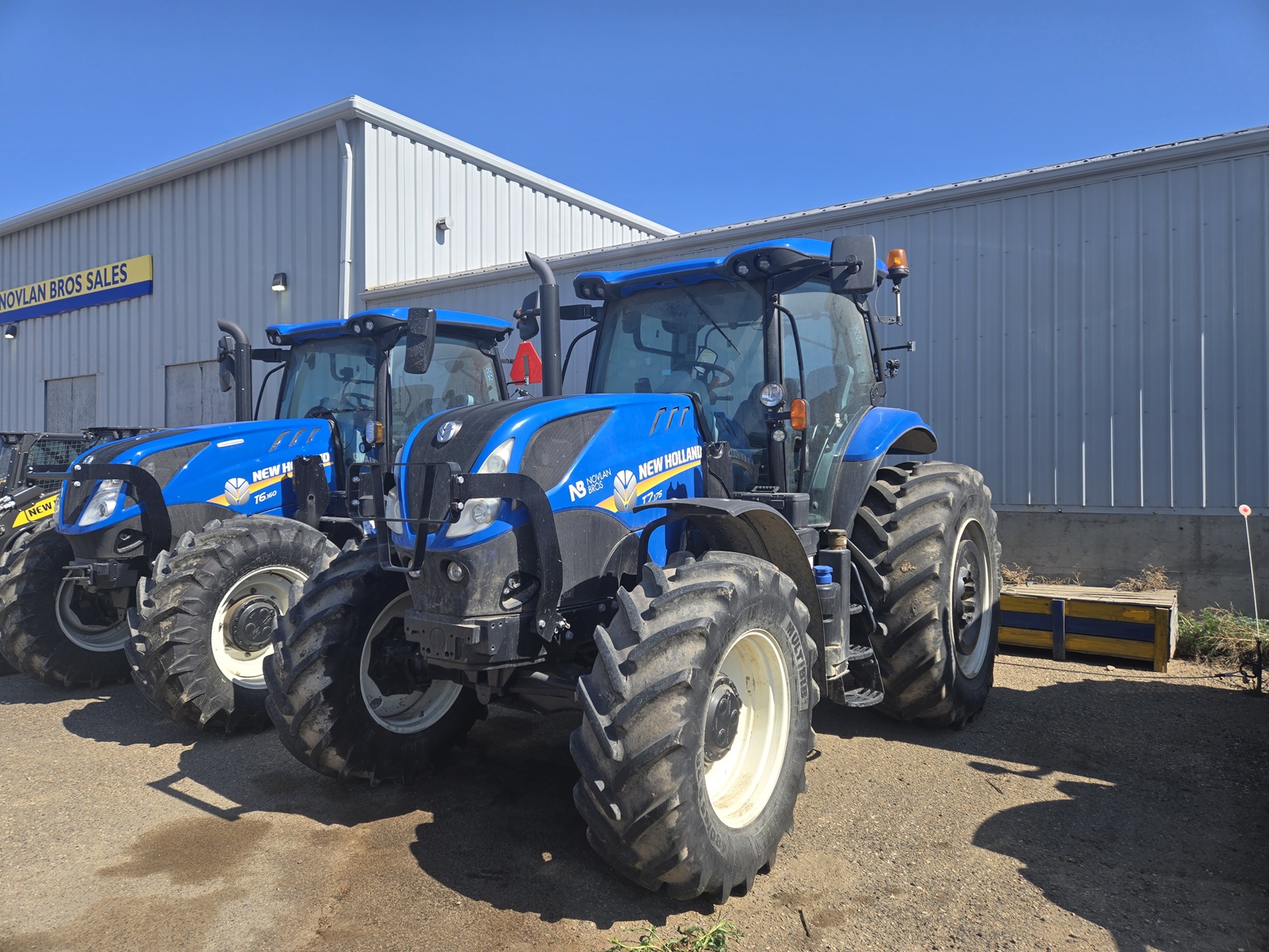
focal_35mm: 23
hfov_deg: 73.9
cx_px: 634
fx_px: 843
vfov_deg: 58.9
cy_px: 476
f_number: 1.8
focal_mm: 5.4
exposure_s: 1/1410
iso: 25
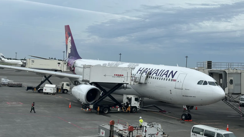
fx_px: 343
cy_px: 61
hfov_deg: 39.2
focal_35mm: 53
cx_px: 123
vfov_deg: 22.6
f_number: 1.78
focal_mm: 6.86
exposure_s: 1/694
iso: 64
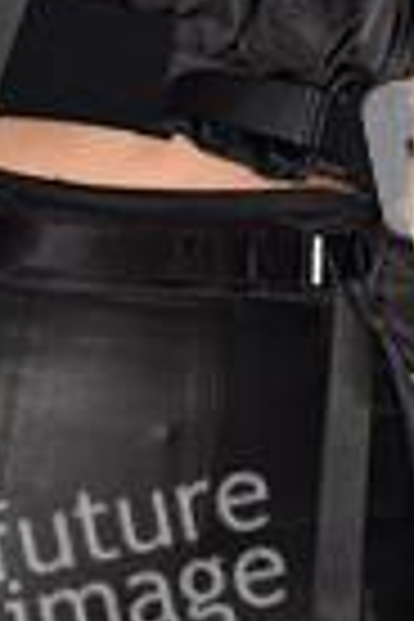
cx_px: 184
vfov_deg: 3.8
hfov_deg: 2.6
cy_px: -94
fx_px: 9228
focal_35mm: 535
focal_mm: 185
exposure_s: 1/250
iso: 1600
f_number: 6.3
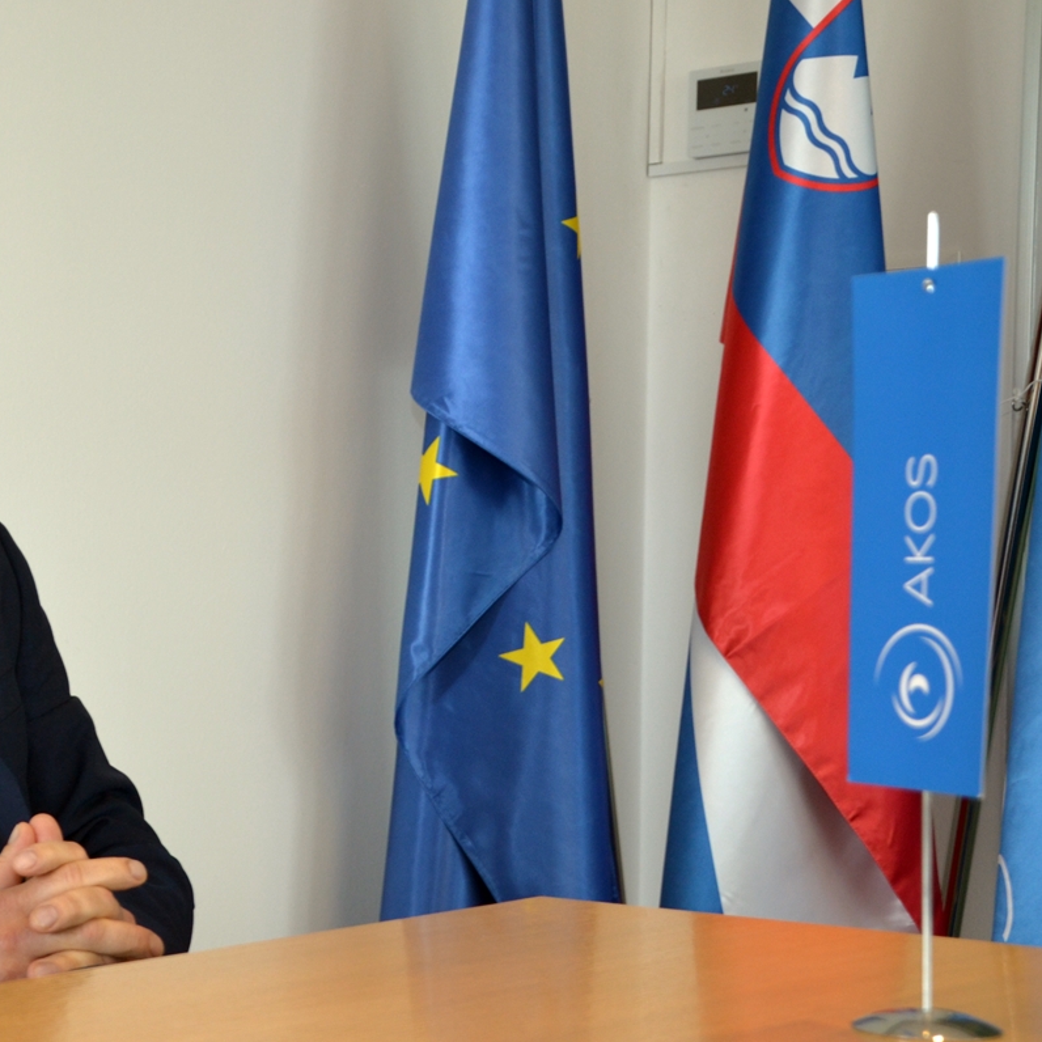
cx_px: 88
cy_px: 578
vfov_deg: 21.1
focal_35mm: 82
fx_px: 2793
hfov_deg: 20.7
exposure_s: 1/30
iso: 400
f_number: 4.2
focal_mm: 32
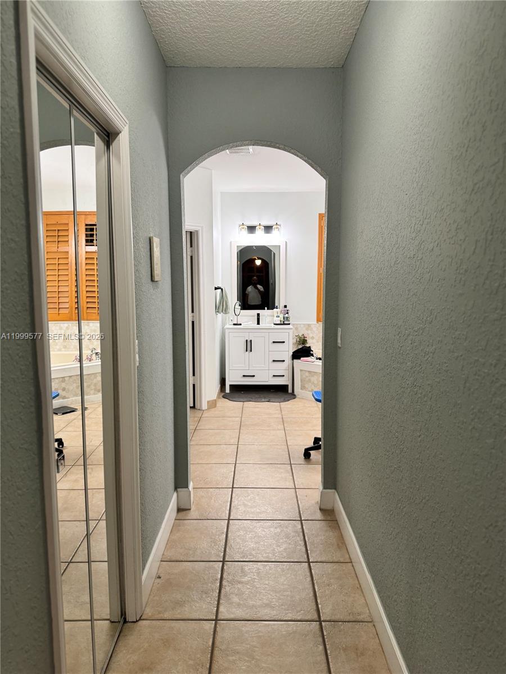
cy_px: 337
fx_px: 468
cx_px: 253
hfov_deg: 56.8
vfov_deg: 71.6
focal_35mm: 24
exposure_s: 1/60
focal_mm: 6.76
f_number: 1.78
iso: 160
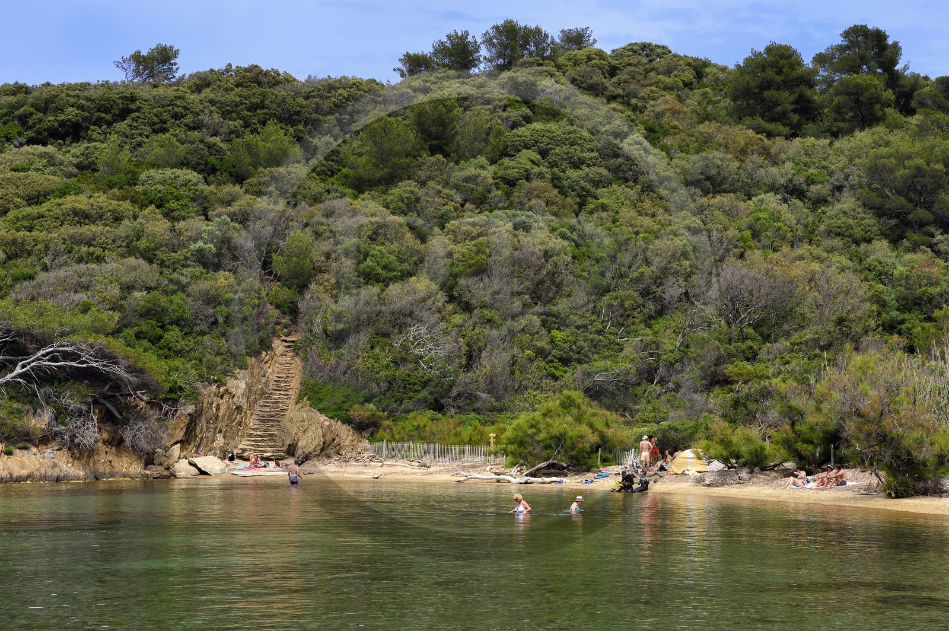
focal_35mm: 70
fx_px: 1844
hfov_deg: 28.9
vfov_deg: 19.4
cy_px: 316
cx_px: 474
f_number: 13
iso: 200
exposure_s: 1/200
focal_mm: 70
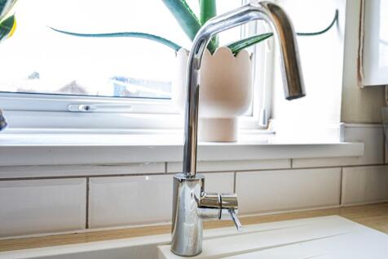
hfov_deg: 61.9
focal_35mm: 30
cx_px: 194
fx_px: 323
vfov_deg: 43.6
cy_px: 130
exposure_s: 1/250
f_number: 4.5
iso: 1250
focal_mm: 30
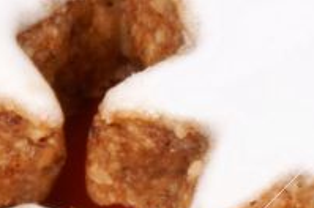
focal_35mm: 883
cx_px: -227
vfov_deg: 1.6
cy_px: 353
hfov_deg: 2.3
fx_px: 7689
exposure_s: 1/250
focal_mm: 90
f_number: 32
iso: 100
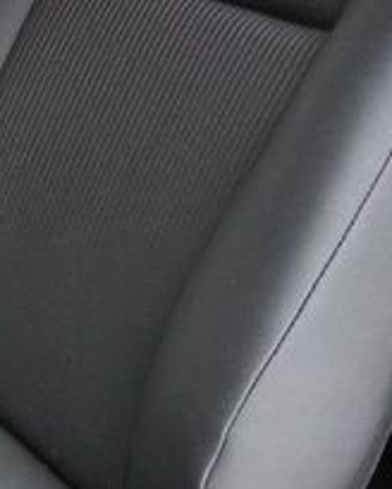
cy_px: 229
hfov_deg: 17.9
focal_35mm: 76
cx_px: -201
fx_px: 1102
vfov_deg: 25.1
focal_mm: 4.5
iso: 400
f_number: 3.3
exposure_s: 1/13
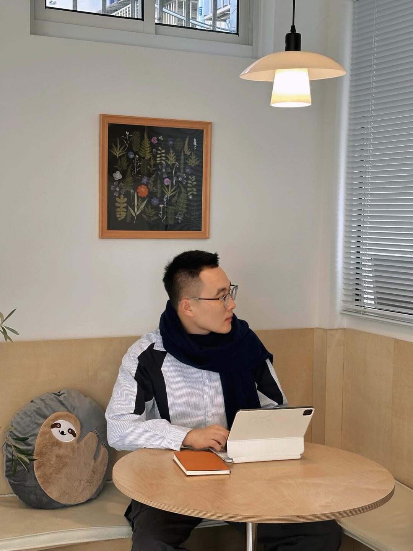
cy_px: 276
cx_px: 206
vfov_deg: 39.7
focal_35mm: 48
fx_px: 764
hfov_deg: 30.3
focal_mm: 6.86
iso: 80
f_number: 1.78
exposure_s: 1/113
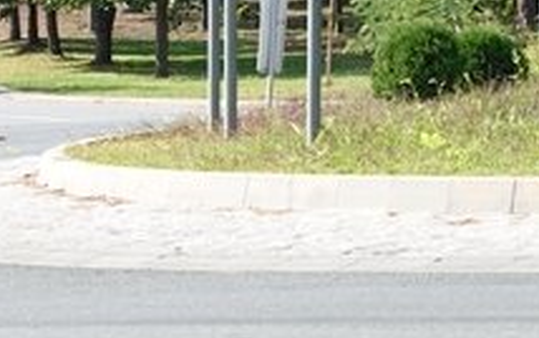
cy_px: -405
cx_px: 1098
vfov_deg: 5.5
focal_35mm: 234
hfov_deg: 8.5
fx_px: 3439
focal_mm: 17.55
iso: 100
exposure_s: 1/250
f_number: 4
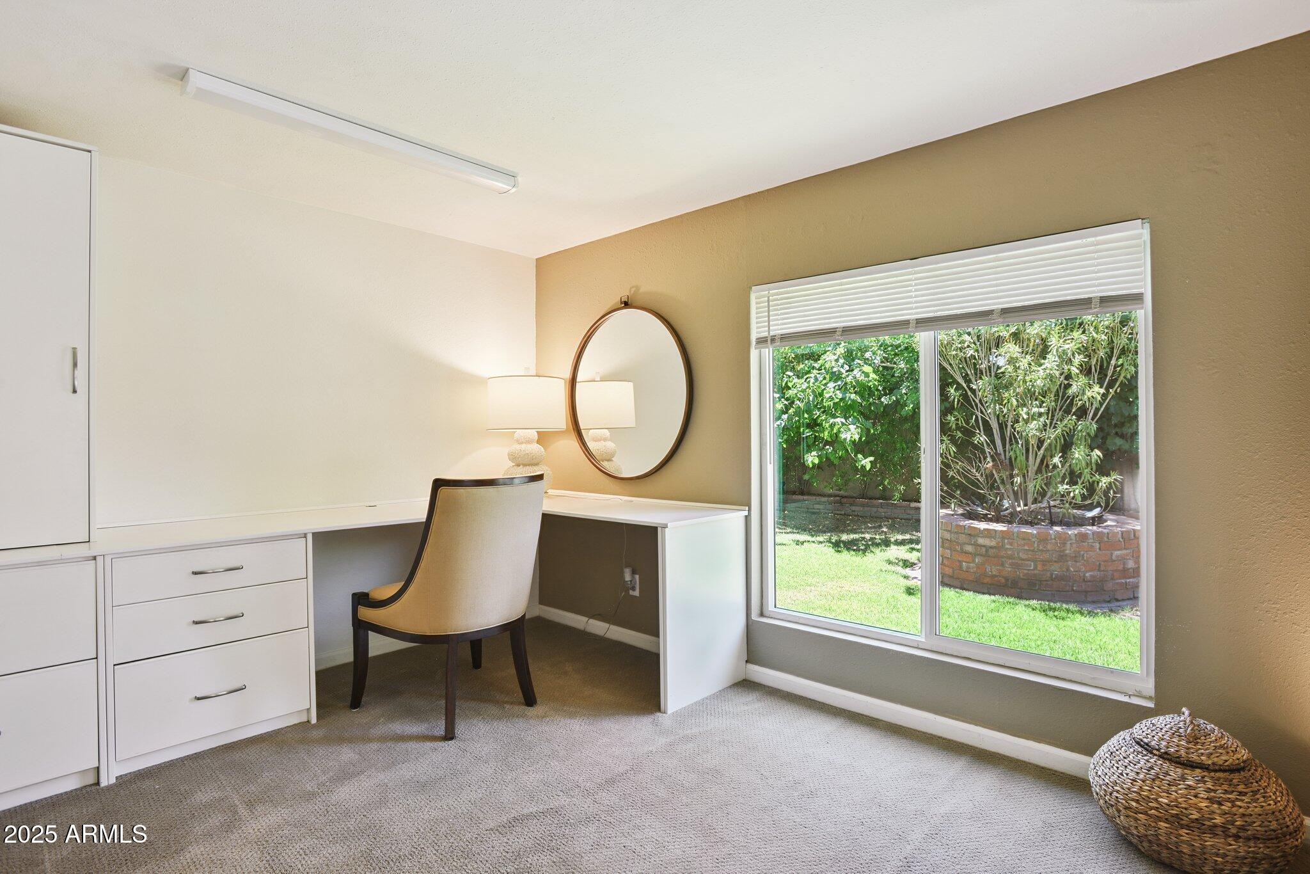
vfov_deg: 64.6
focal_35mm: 19
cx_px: 655
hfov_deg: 86.9
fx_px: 691
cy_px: 437
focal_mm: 19
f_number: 9
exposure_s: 1/30
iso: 320
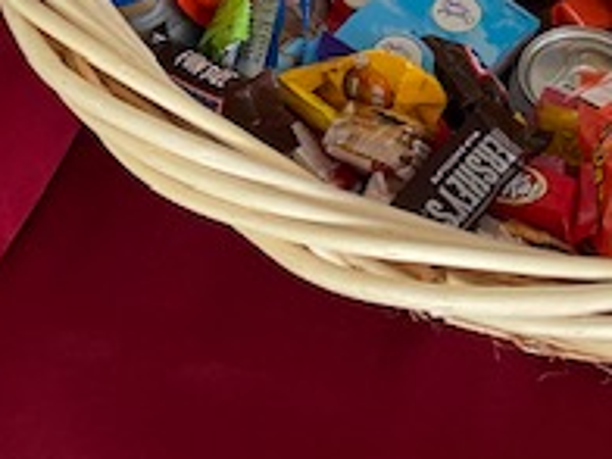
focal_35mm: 85
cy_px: -194
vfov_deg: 16.1
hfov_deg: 23.0
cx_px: 315
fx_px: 1503
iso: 160
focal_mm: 4.25
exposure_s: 1/60
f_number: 1.8
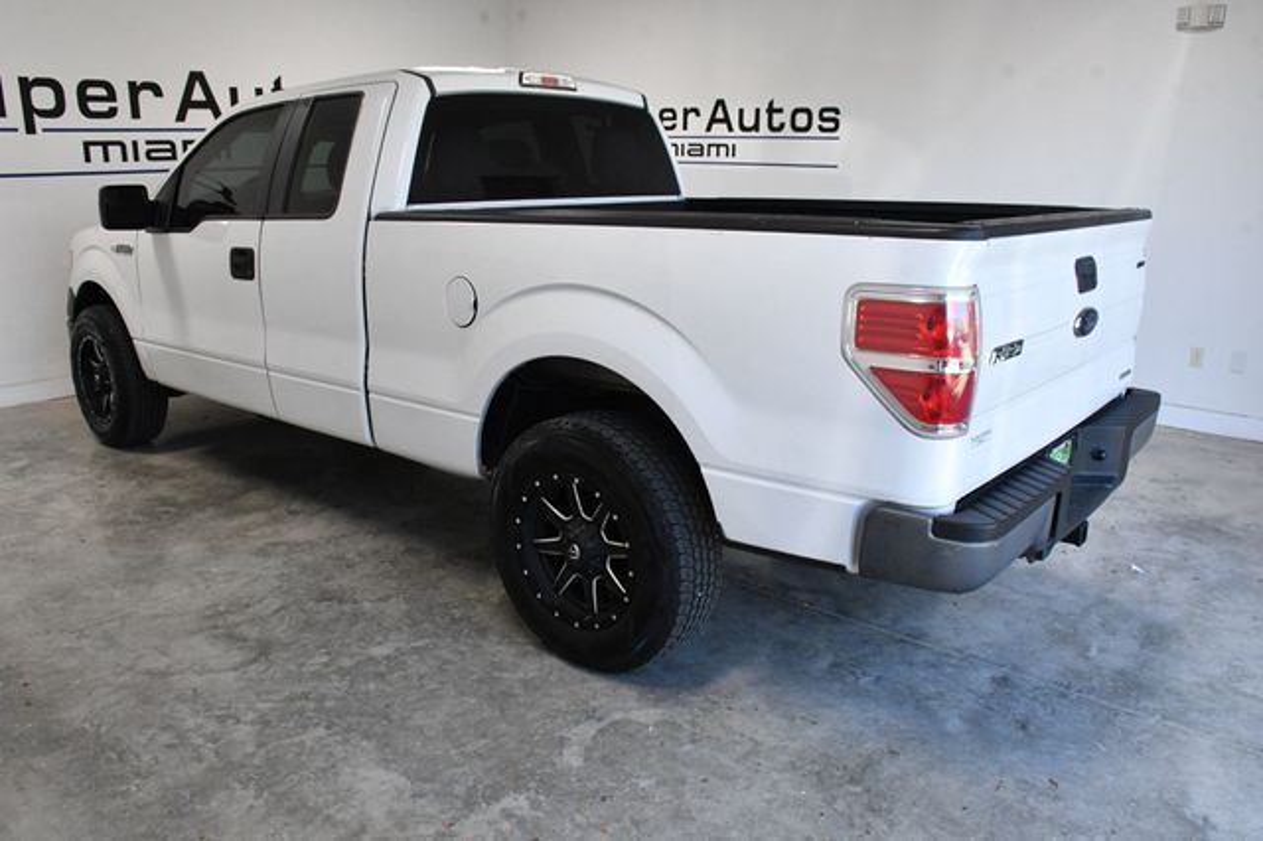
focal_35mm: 27
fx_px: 947
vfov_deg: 47.9
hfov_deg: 67.4
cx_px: 632
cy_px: 420
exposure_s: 1/400
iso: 2500
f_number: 10
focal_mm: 18
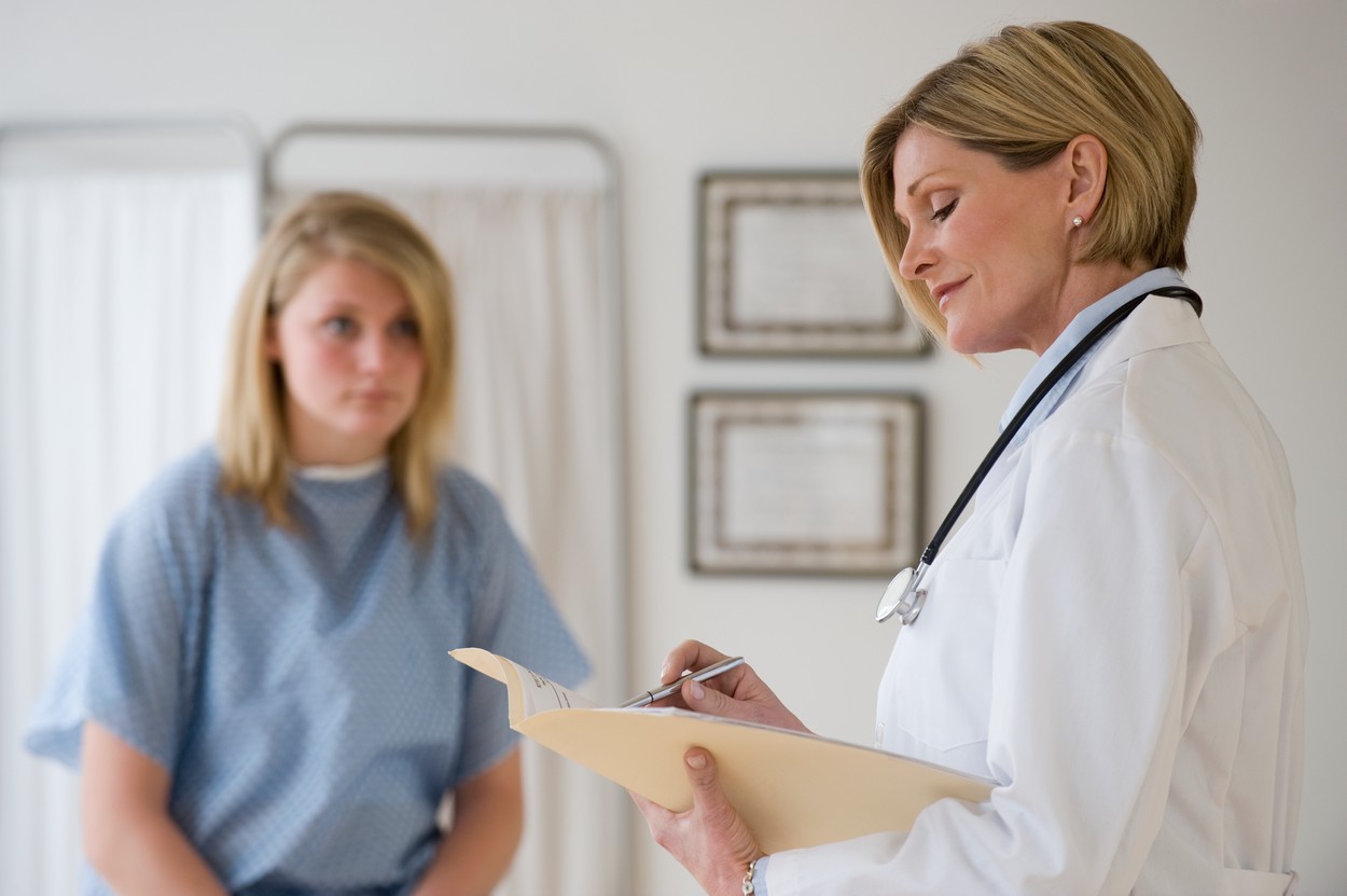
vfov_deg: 6.9
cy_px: 448
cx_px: 674
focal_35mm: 200
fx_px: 7476
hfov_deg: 10.3
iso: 200
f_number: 4.5
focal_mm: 200
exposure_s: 1/100
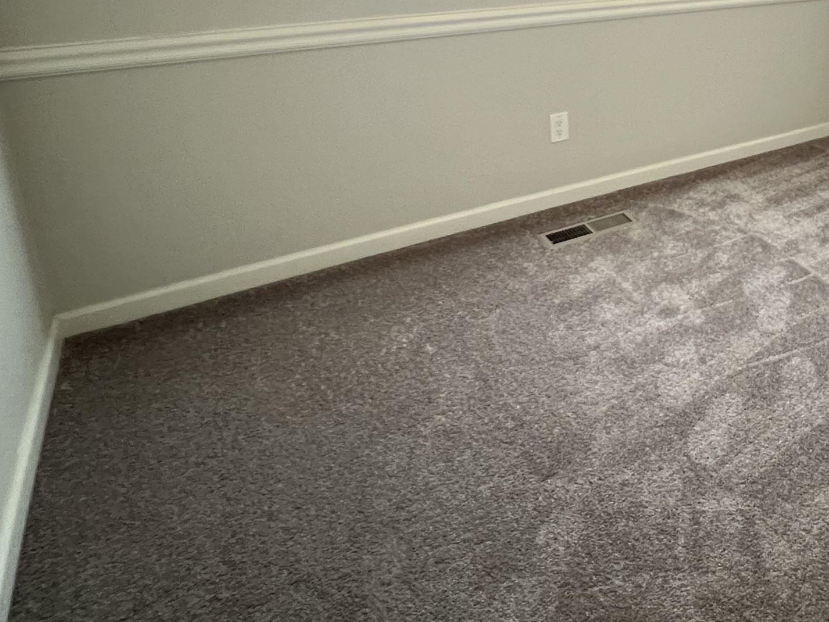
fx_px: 671
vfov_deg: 45.2
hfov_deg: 53.9
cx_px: 772
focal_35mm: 28
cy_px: 63
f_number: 1.8
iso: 400
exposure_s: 1/60
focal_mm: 1.57
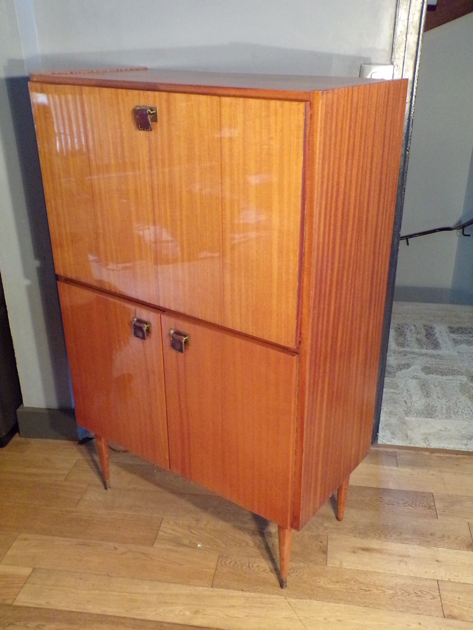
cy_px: 315
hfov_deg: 44.2
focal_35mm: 32
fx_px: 583
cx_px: 236
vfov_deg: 56.8
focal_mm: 5.8
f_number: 3.2
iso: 800
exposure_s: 1/15
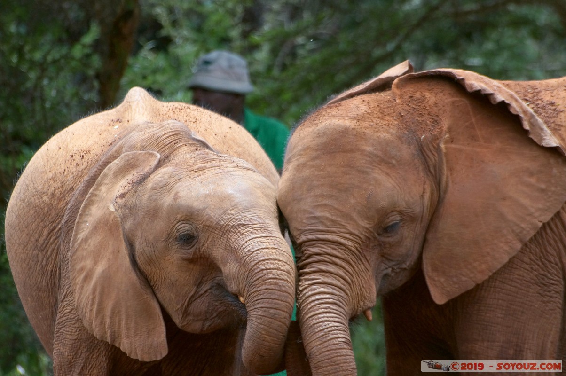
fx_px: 7067
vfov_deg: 3.0
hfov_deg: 4.6
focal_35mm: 450
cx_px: 283
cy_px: 188
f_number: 8
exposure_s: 1/800
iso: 800
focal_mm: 300
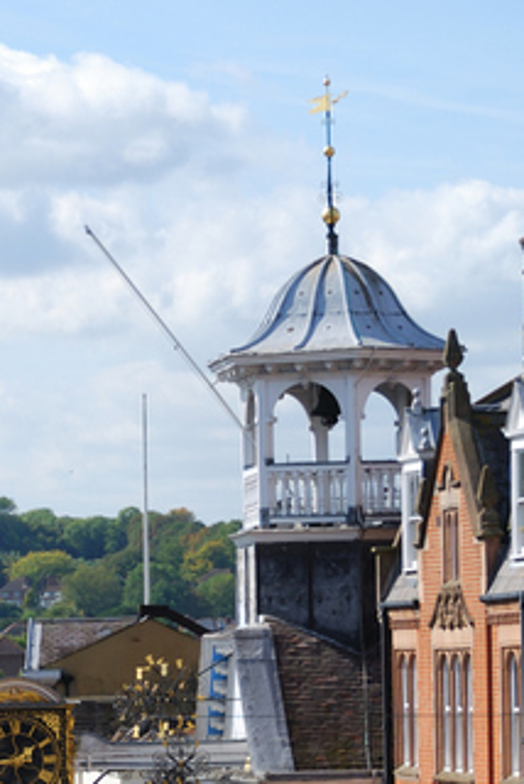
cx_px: 24
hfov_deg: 6.4
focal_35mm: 213
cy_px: 745
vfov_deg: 9.6
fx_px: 4642
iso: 100
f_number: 5
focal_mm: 65
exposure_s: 1/400
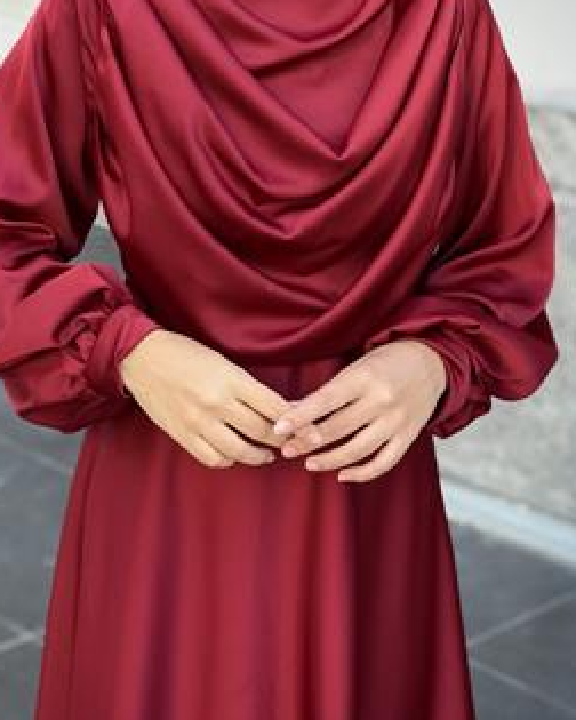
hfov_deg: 21.0
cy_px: 303
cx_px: 249
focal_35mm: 73
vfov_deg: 26.0
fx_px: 1556
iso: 32
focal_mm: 6.6
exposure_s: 1/60
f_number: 2.8
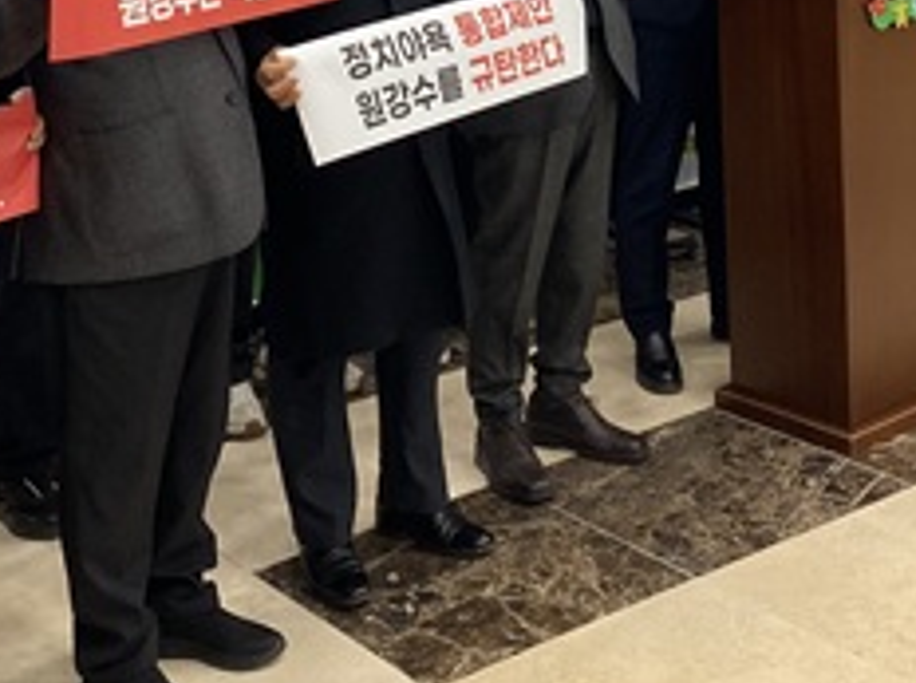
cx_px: 525
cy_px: -239
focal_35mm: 73
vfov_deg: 18.5
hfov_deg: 26.7
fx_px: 1928
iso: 125
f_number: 1.8
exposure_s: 1/120
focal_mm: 4.25
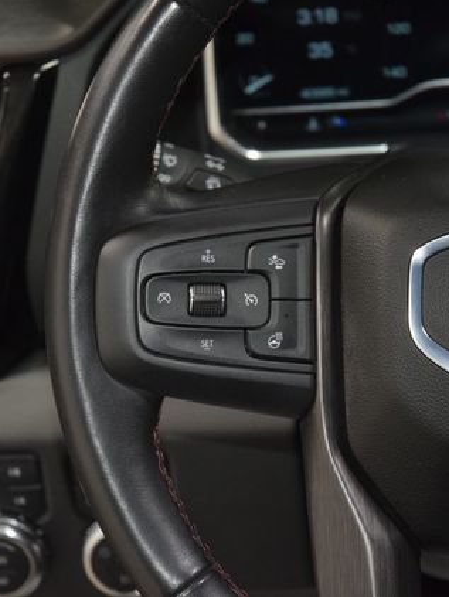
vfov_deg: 12.9
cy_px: 296
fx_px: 2643
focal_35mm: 153
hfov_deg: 9.7
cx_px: 204
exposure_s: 1/50
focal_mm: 70
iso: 2200
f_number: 4.5
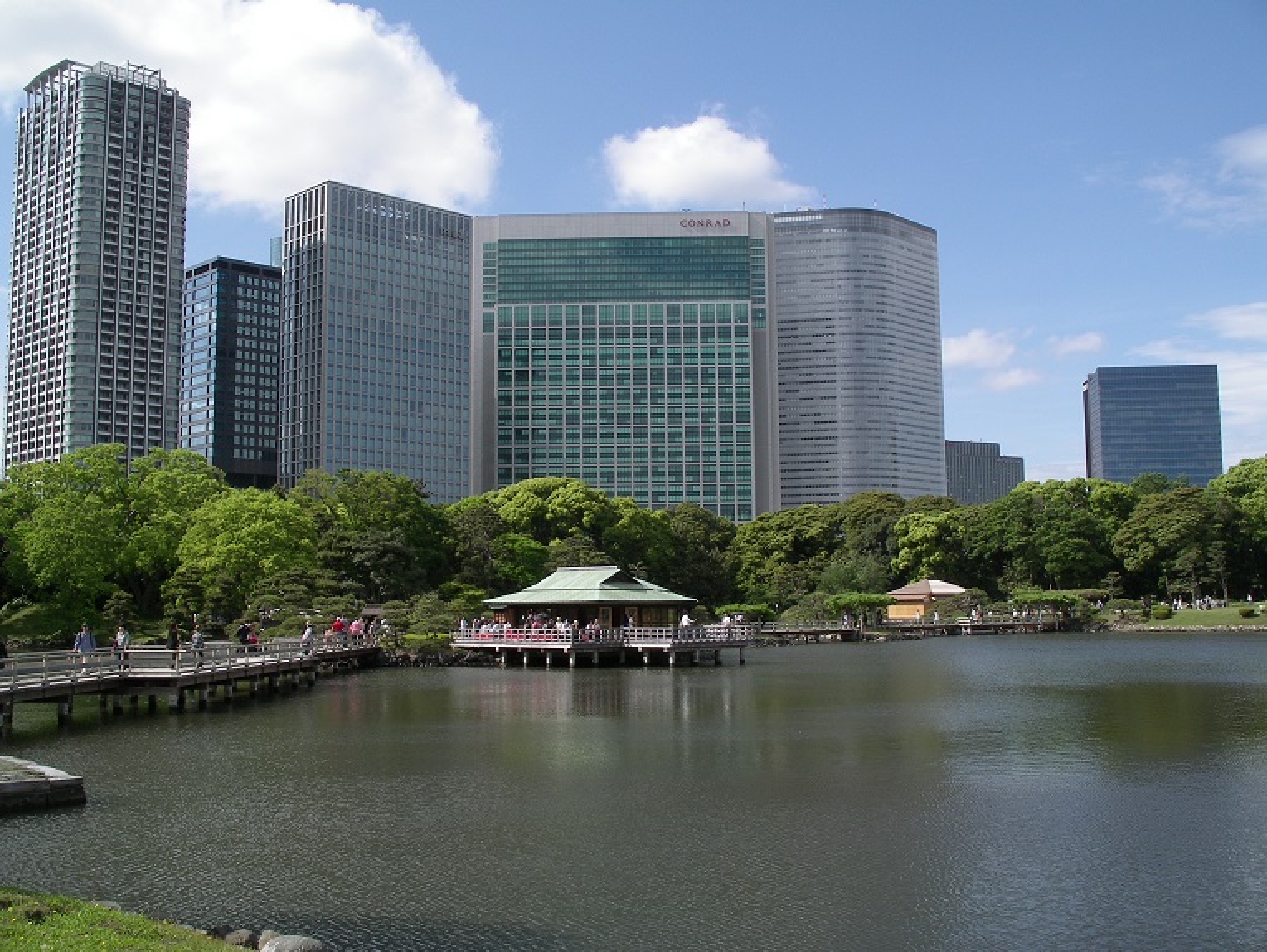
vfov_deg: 38.7
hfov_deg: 50.1
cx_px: 634
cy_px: 476
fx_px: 1355
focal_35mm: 37
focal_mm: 7.8
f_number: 7.8
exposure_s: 1/200
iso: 80
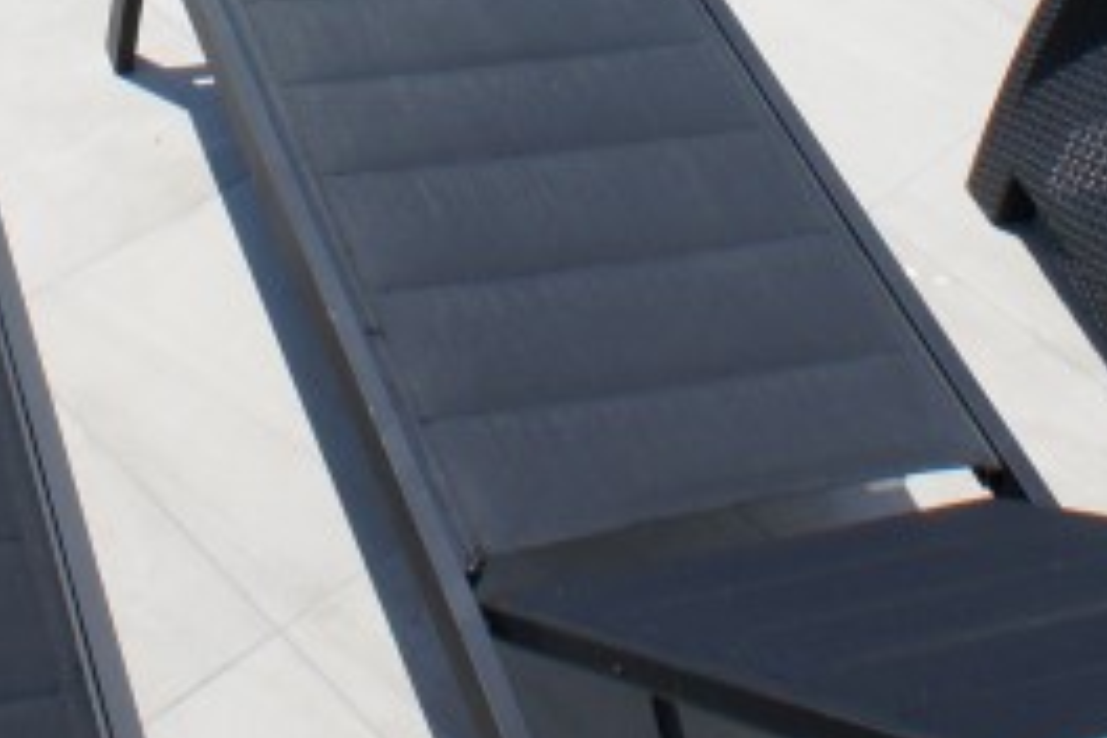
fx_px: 3228
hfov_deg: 19.4
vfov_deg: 11.9
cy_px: -633
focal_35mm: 105
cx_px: 329
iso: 200
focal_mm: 16
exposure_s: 1/320
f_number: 11
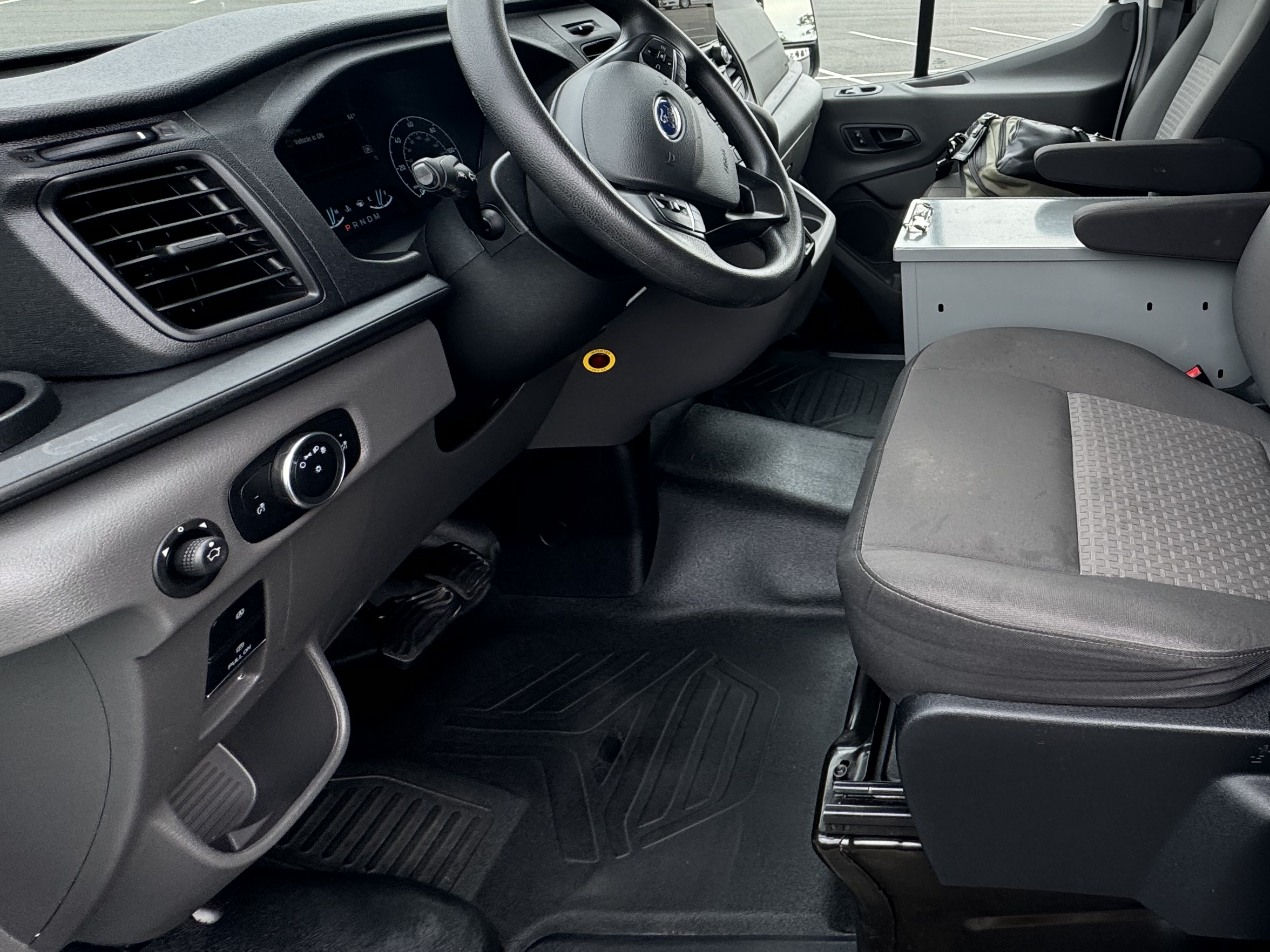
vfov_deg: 53.5
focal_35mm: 24
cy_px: 206
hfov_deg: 63.9
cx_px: 1053
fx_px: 881
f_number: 2.2
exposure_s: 1/138
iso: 40
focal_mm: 2.22
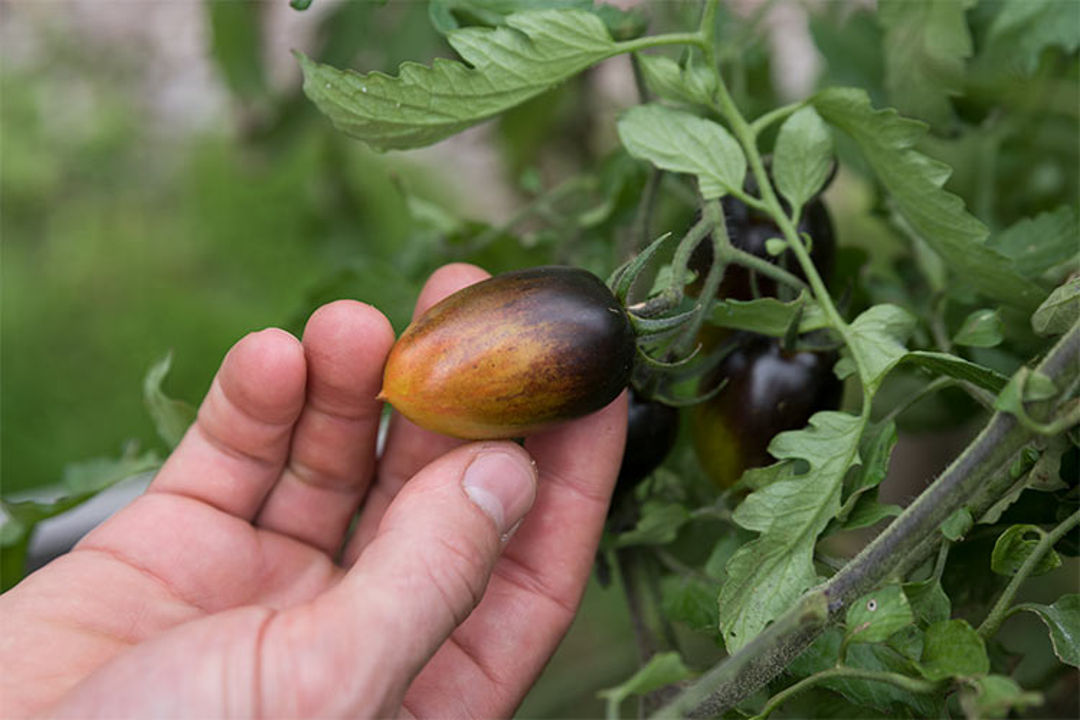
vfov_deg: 19.5
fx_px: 2100
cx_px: 540
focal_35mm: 70
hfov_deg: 28.8
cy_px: 360
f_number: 5
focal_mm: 70
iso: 200
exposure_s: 1/400
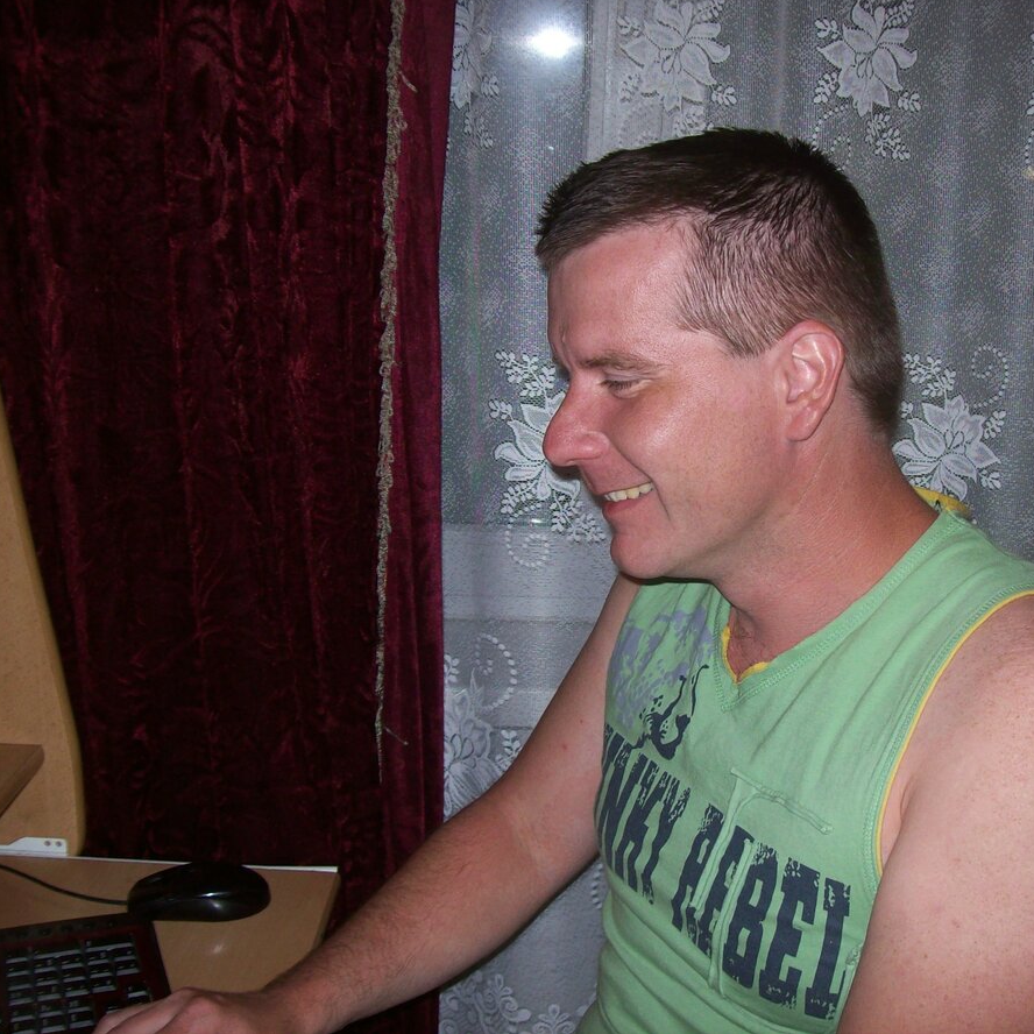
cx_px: 677
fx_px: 1453
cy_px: 512
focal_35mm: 43
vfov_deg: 39.2
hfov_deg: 38.8
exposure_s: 1/64
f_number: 2.7
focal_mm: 6
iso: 80
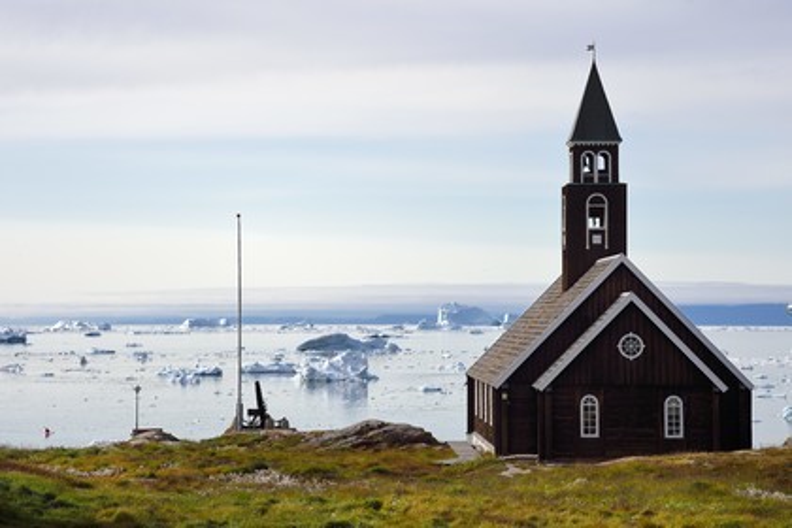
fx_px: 2552
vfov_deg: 11.8
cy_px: 264
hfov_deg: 17.6
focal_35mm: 116
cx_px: 396
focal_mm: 116
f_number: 13
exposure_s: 1/250
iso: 200
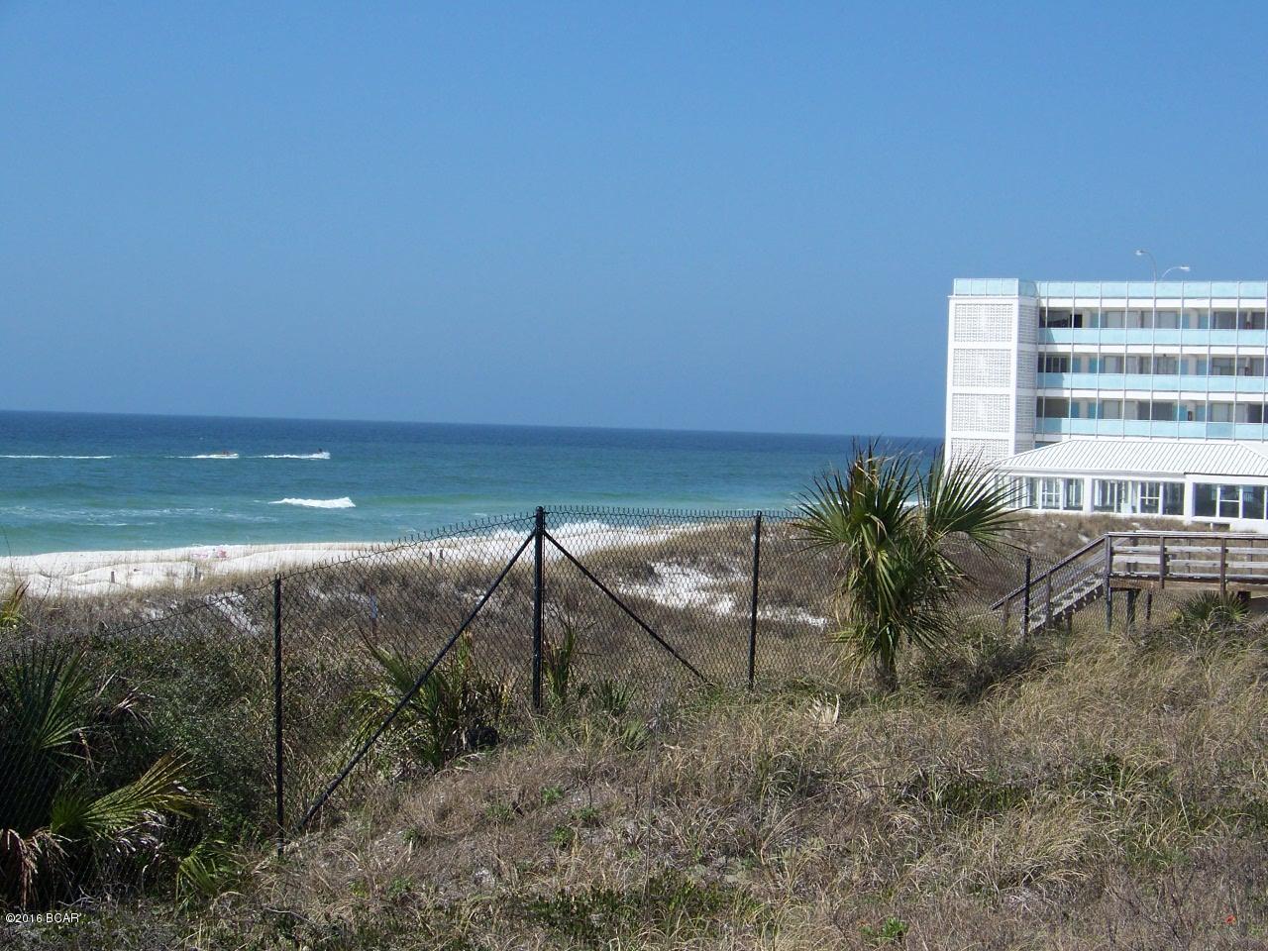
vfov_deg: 18.9
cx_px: 634
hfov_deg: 25.0
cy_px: 476
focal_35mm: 78
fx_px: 2857
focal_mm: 13.2
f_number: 4.5
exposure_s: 1/640
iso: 64
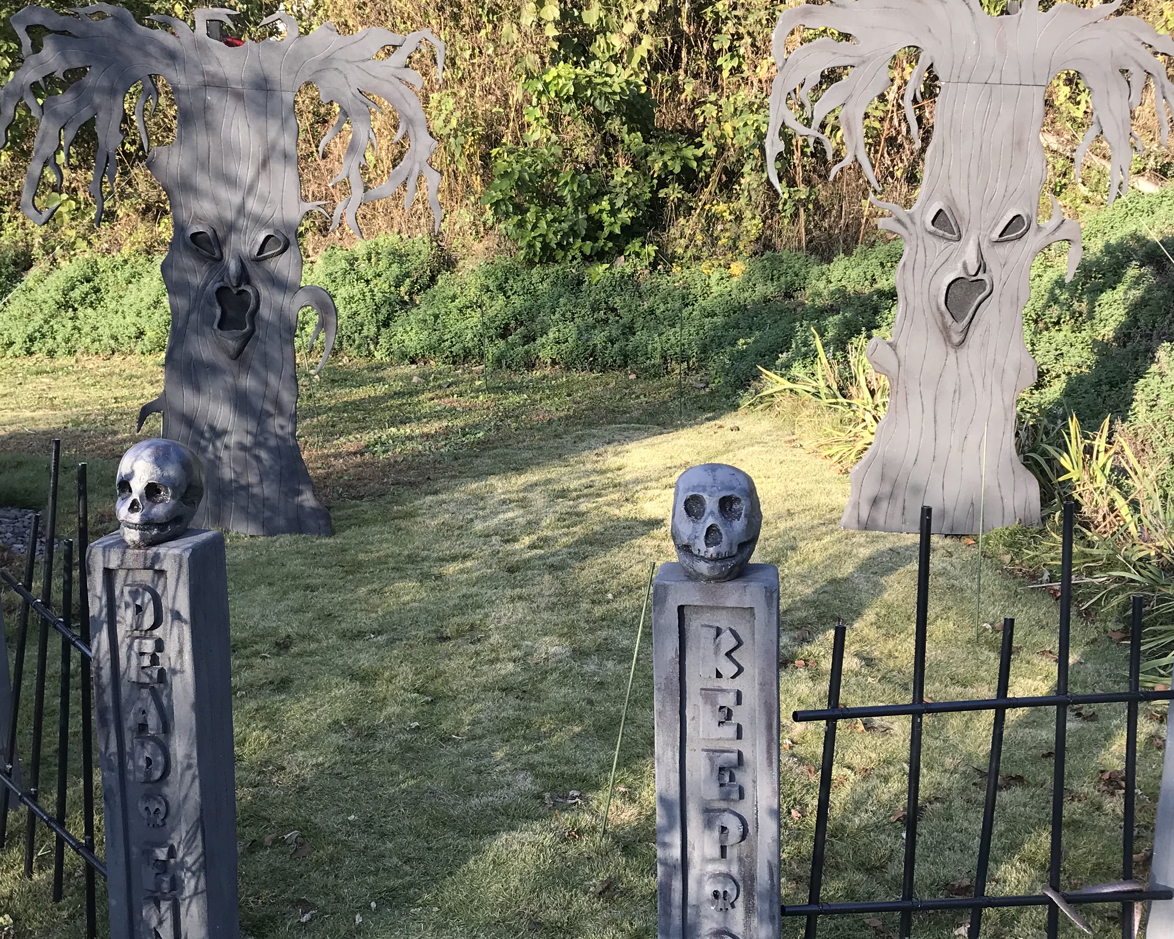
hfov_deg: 43.8
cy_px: 412
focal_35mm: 42
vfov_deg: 35.6
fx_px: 1459
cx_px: 559
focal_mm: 3.99
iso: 20
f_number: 1.8
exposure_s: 1/380
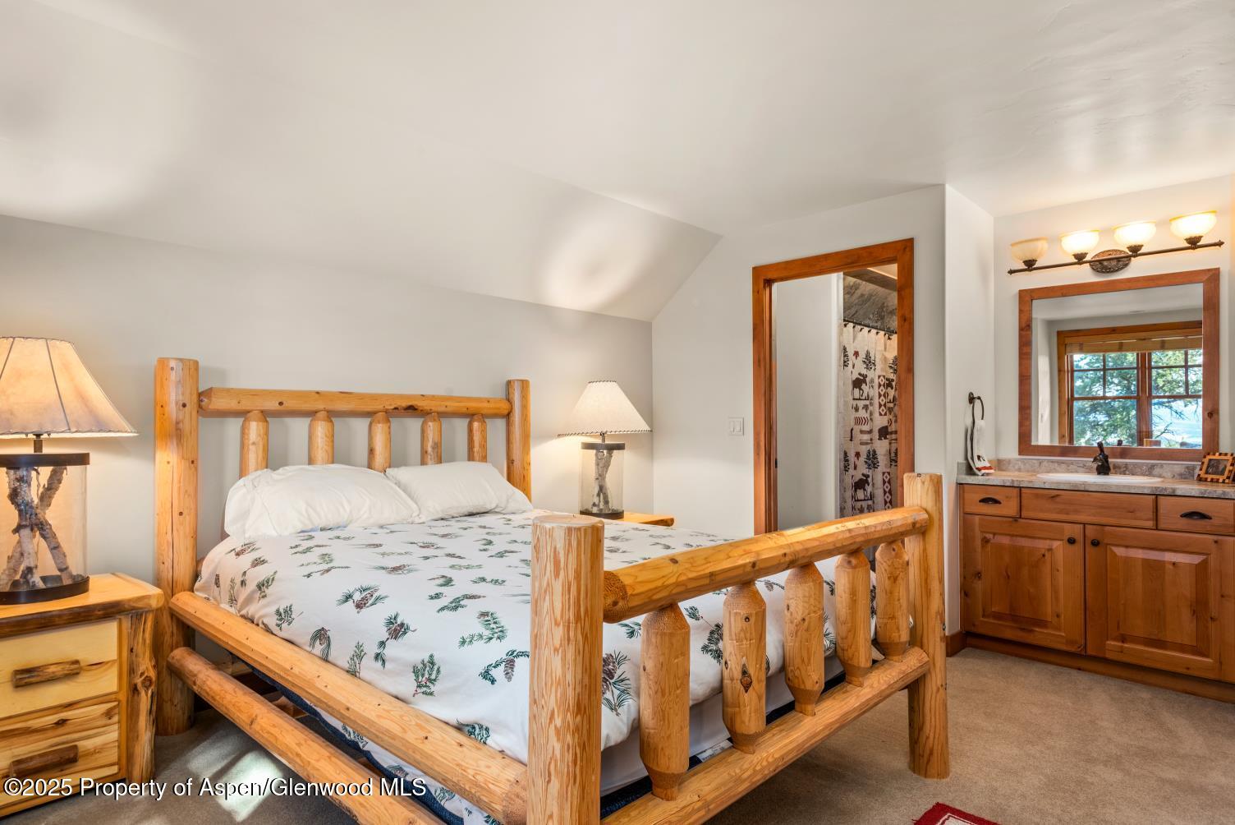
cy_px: 412
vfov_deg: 62.0
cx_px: 618
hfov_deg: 84.0
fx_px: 686
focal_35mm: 20
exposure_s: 1/1.67
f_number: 10
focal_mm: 20
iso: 400
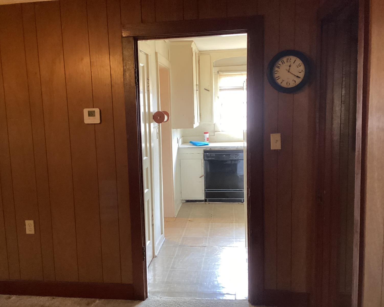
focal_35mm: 33
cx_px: 176
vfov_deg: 44.5
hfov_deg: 54.1
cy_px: 157
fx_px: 375
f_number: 2.4
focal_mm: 3.3
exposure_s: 1/40
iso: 320
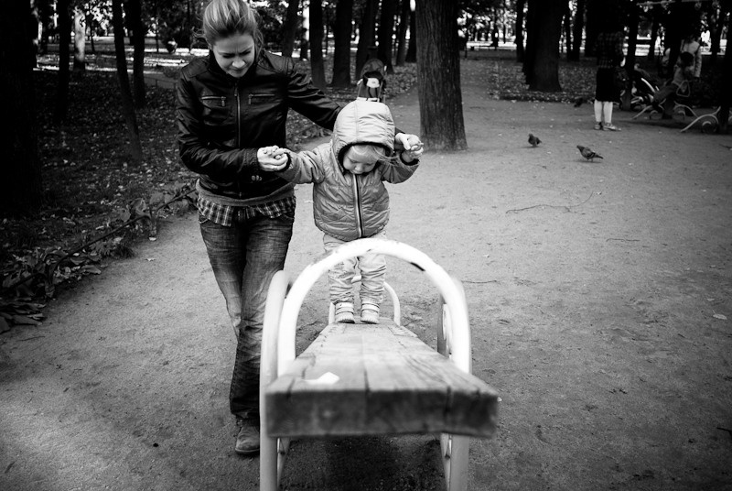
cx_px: 366
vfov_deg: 37.0
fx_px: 733
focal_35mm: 36
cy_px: 246
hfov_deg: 53.1
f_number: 3.2
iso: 200
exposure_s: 1/125
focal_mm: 24
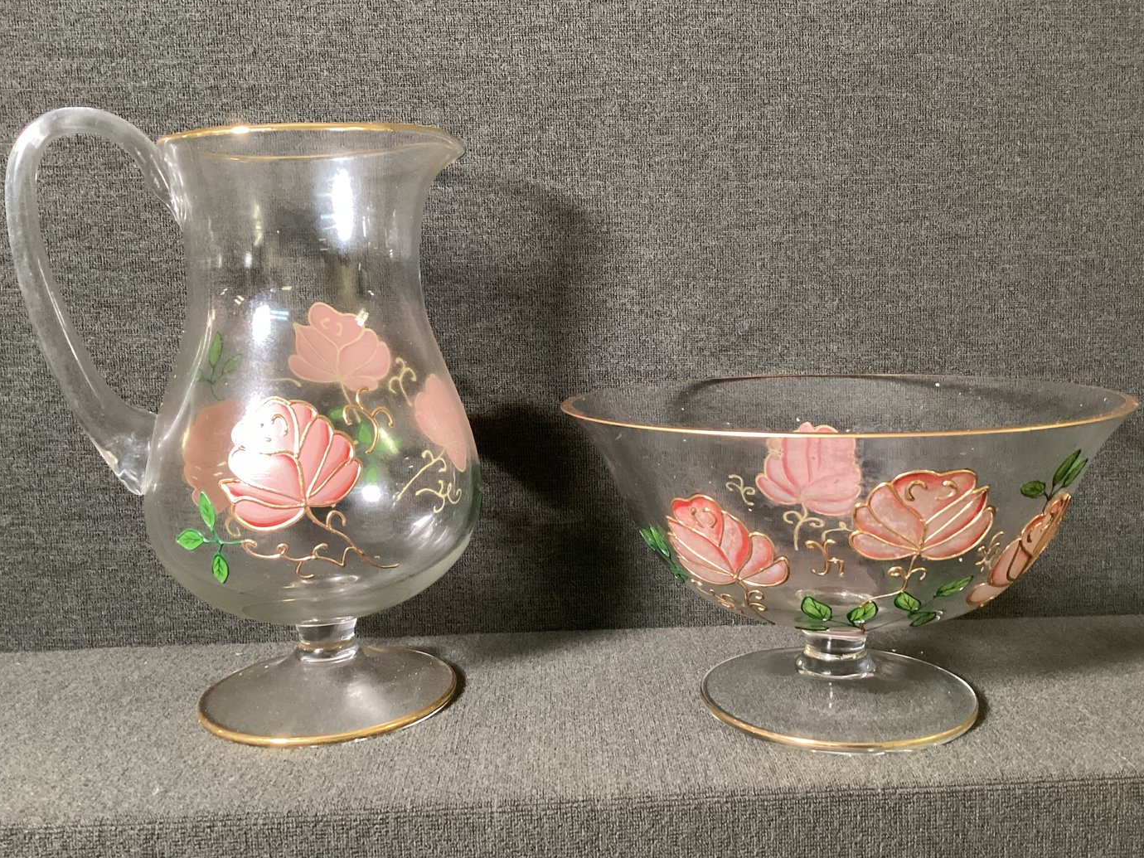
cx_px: 579
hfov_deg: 54.0
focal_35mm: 34
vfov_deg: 41.8
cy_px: 394
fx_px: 1124
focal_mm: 3.3
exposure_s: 1/40
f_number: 2.4
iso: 320
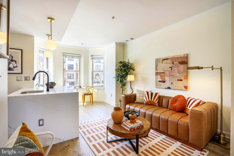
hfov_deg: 96.7
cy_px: 78
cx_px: 117
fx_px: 104
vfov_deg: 73.8
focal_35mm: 16
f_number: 8
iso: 800
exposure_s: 1/100
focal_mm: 16
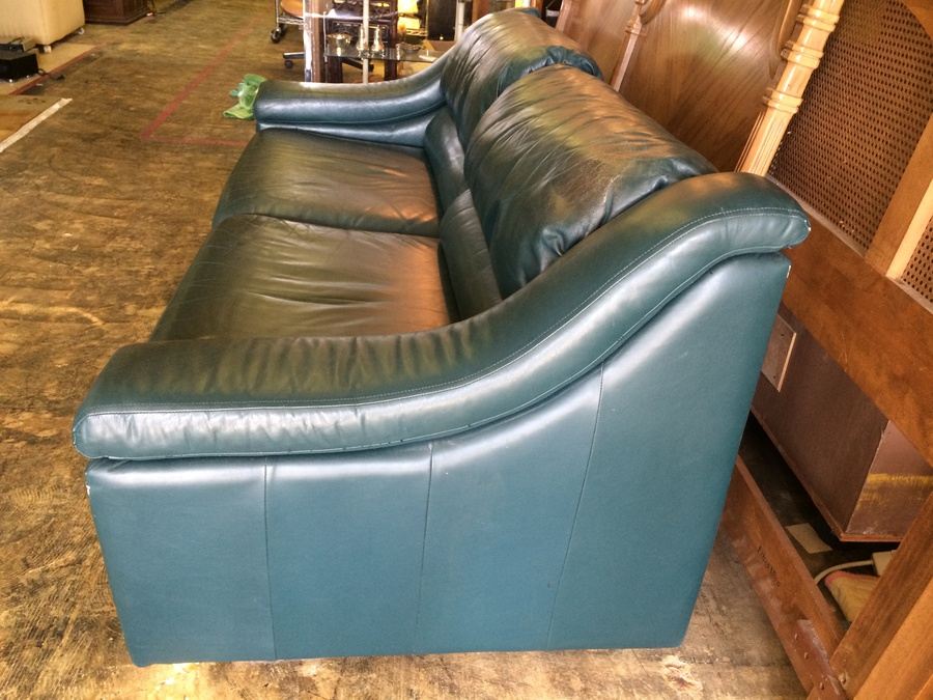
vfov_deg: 46.8
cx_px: 466
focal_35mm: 30
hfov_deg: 60.0
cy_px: 350
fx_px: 809
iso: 160
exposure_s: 1/30
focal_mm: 4.12
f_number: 2.2
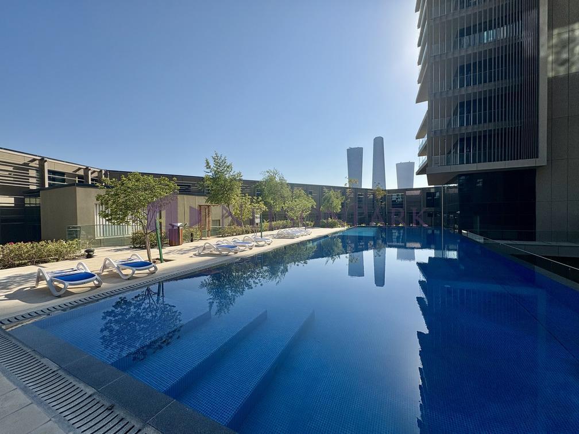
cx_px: 290
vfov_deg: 85.7
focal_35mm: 14
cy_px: 217
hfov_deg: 102.1
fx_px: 234
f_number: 2.2
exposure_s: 1/3106
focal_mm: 2.22
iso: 40
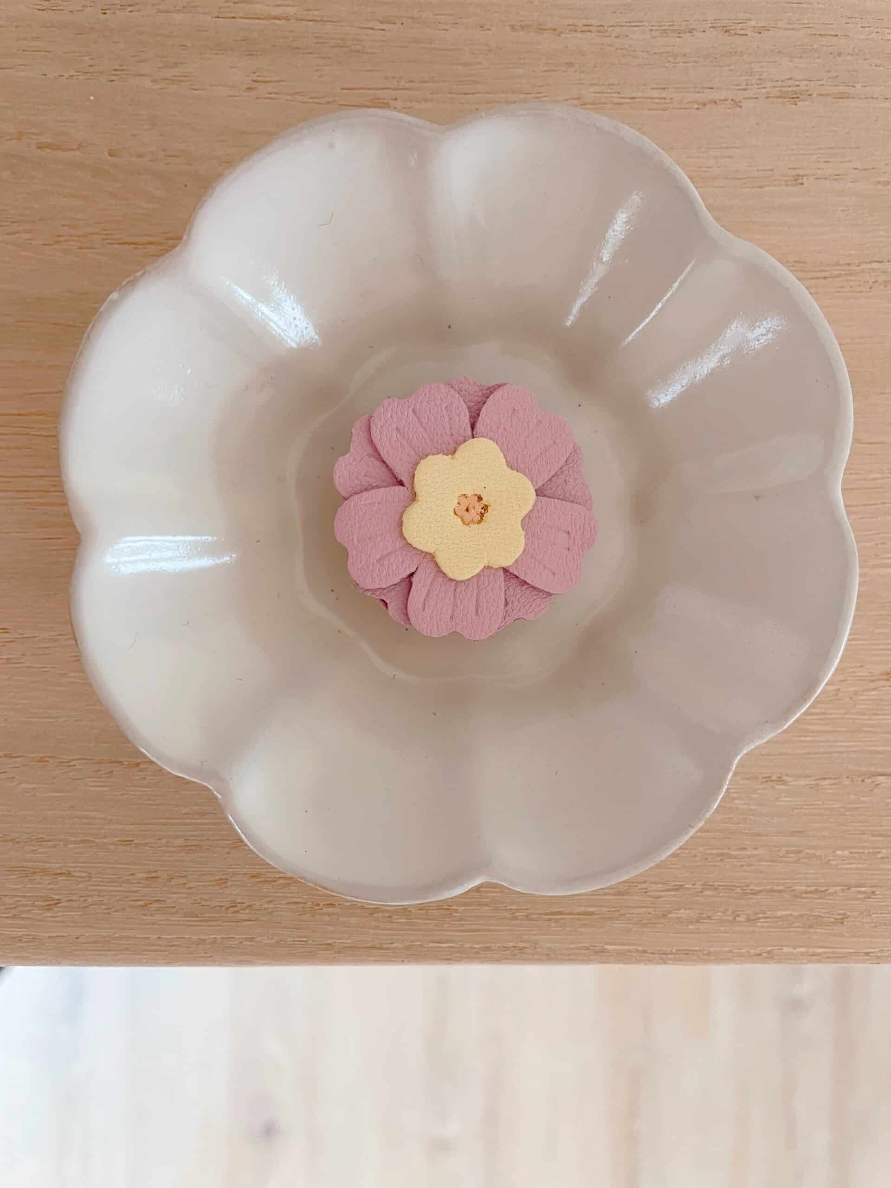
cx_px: 446
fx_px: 892
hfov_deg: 53.1
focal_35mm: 26
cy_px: 594
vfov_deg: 67.3
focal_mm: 4.2
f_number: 1.6
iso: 320
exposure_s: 1/60
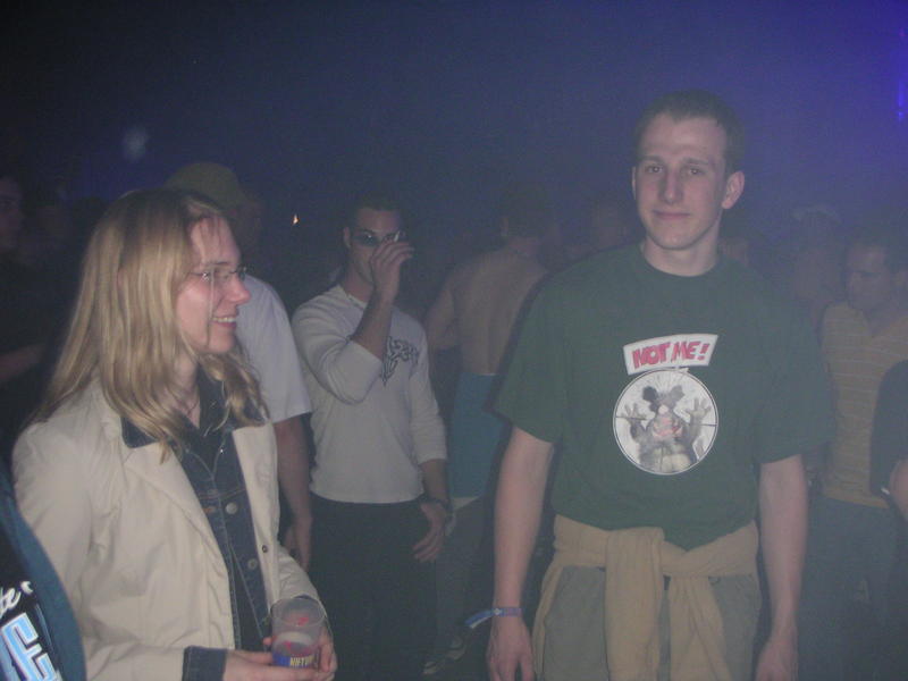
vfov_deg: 37.7
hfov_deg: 49.0
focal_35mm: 38
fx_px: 997
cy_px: 340
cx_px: 454
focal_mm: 6
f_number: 2.8
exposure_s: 1/45
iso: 160
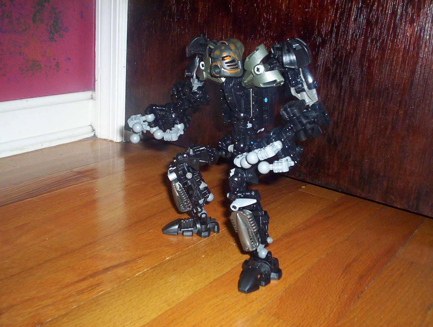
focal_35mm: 38
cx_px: 216
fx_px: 476
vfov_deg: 37.9
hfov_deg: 48.9
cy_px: 164
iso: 140
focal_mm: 4.99
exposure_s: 1/60
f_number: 4.5
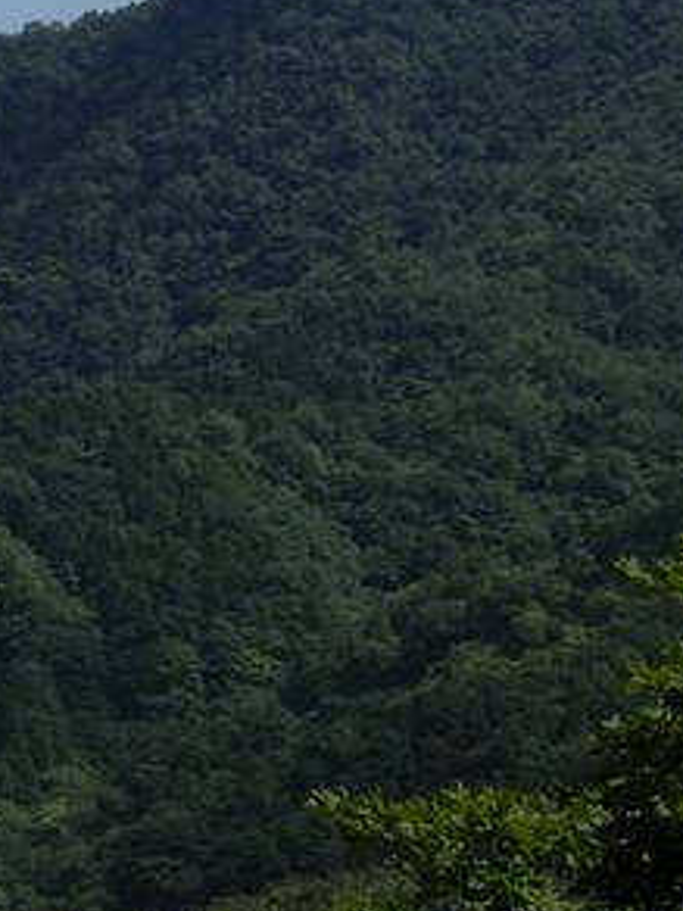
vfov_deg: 9.0
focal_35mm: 219
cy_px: 471
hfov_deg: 6.8
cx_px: 81
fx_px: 5761
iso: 125
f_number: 13.1
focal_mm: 14.4
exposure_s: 1/160
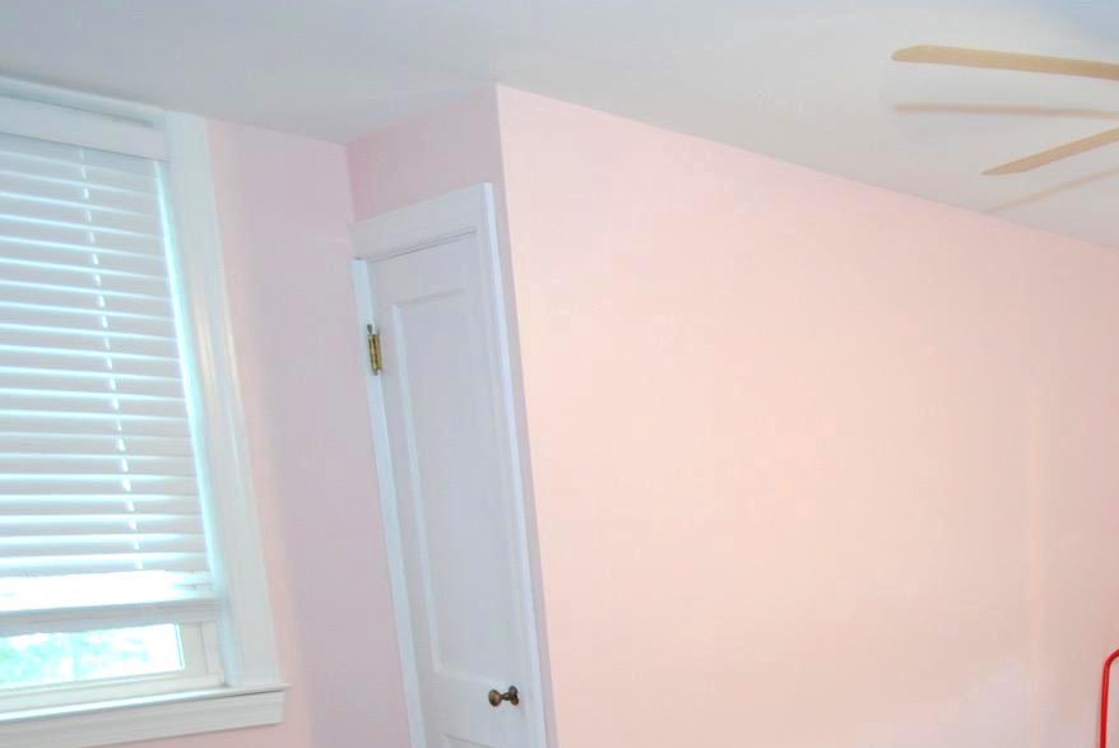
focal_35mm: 35
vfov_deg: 35.0
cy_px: 719
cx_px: 1101
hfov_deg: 46.3
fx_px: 1089
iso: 400
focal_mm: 10
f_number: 3.5
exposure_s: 1/6
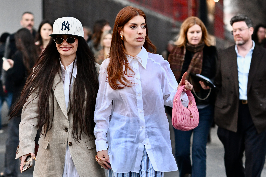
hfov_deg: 23.9
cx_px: 133
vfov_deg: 16.1
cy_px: 88
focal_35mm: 85
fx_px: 628
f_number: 2.5
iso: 2500
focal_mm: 85
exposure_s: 1/400
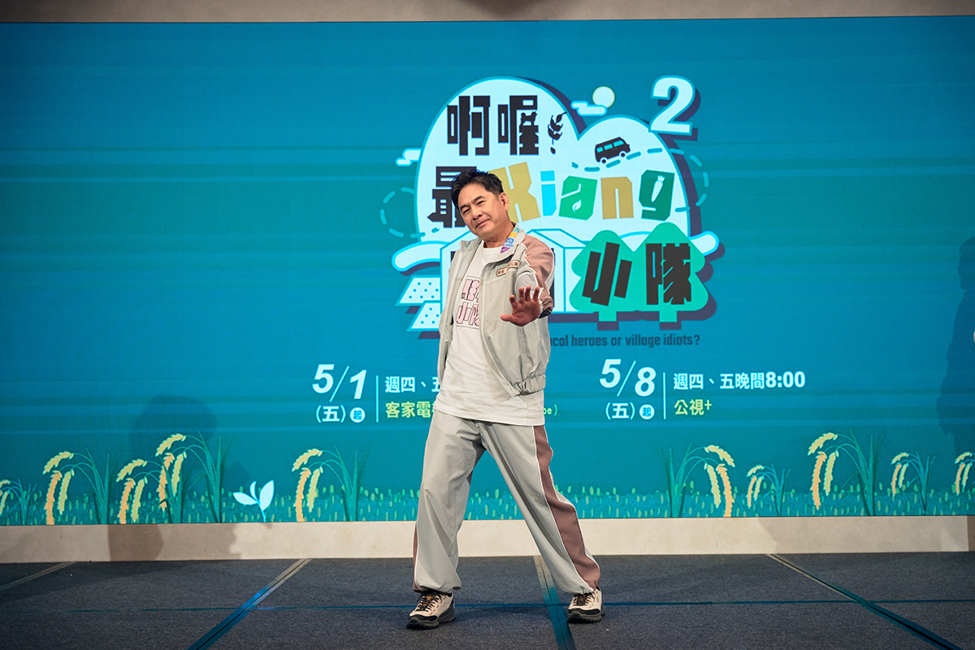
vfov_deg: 27.5
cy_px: 325
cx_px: 488
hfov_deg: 40.3
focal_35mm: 49
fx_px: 1330
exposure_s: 1/160
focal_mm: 49.1
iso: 1600
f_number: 2.8
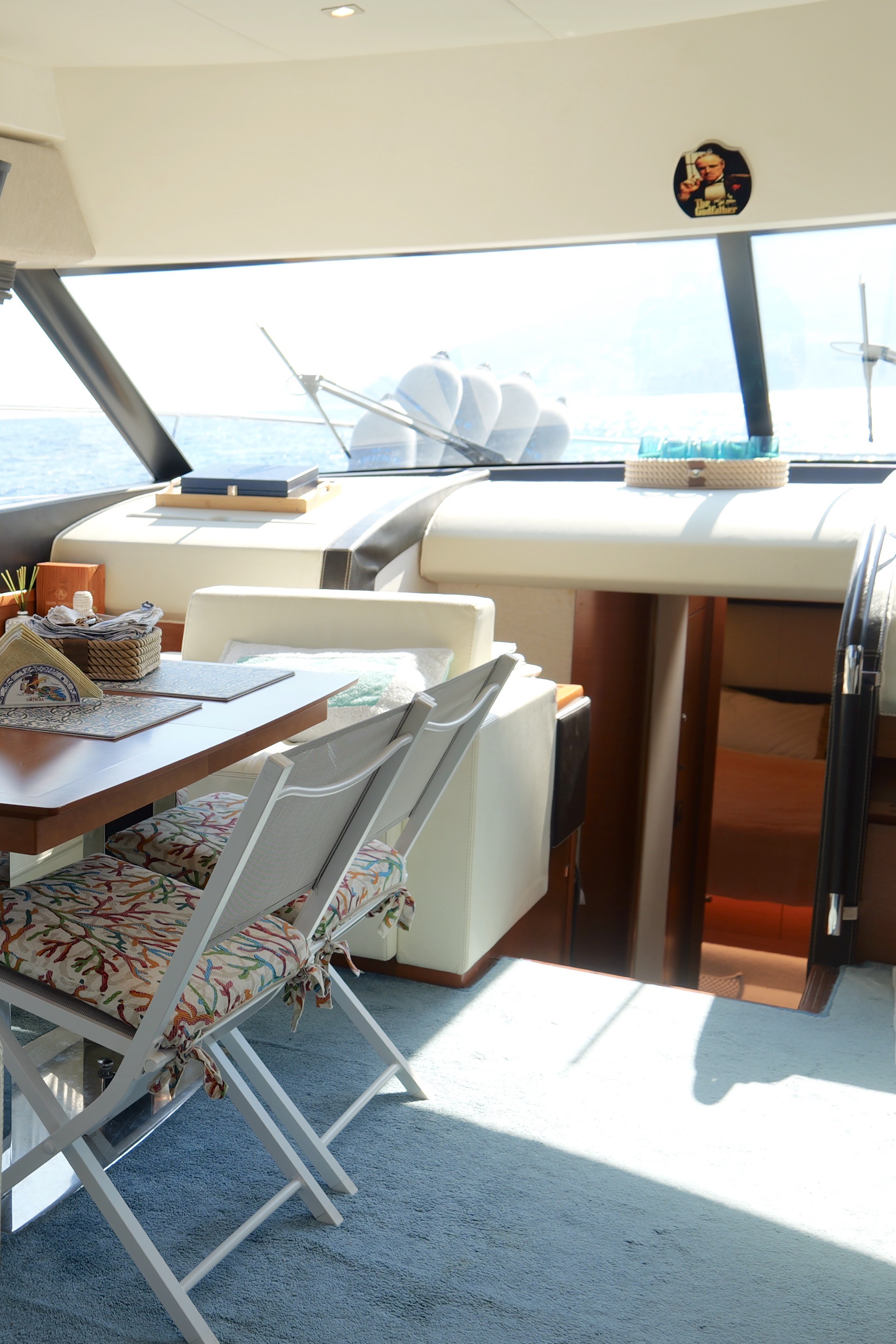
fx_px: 1456
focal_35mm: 39
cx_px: -76
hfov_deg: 30.7
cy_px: 677
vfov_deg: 49.6
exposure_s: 1/80
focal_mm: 20
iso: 100
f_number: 4
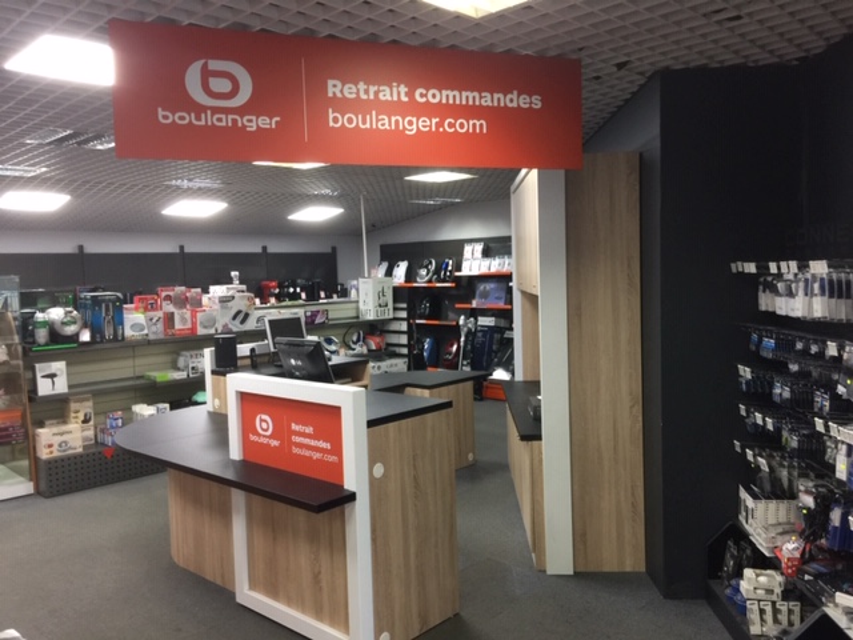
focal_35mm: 29
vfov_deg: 48.2
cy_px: 320
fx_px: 715
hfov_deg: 61.7
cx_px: 426
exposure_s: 1/17
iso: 64
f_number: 2.2
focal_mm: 4.15
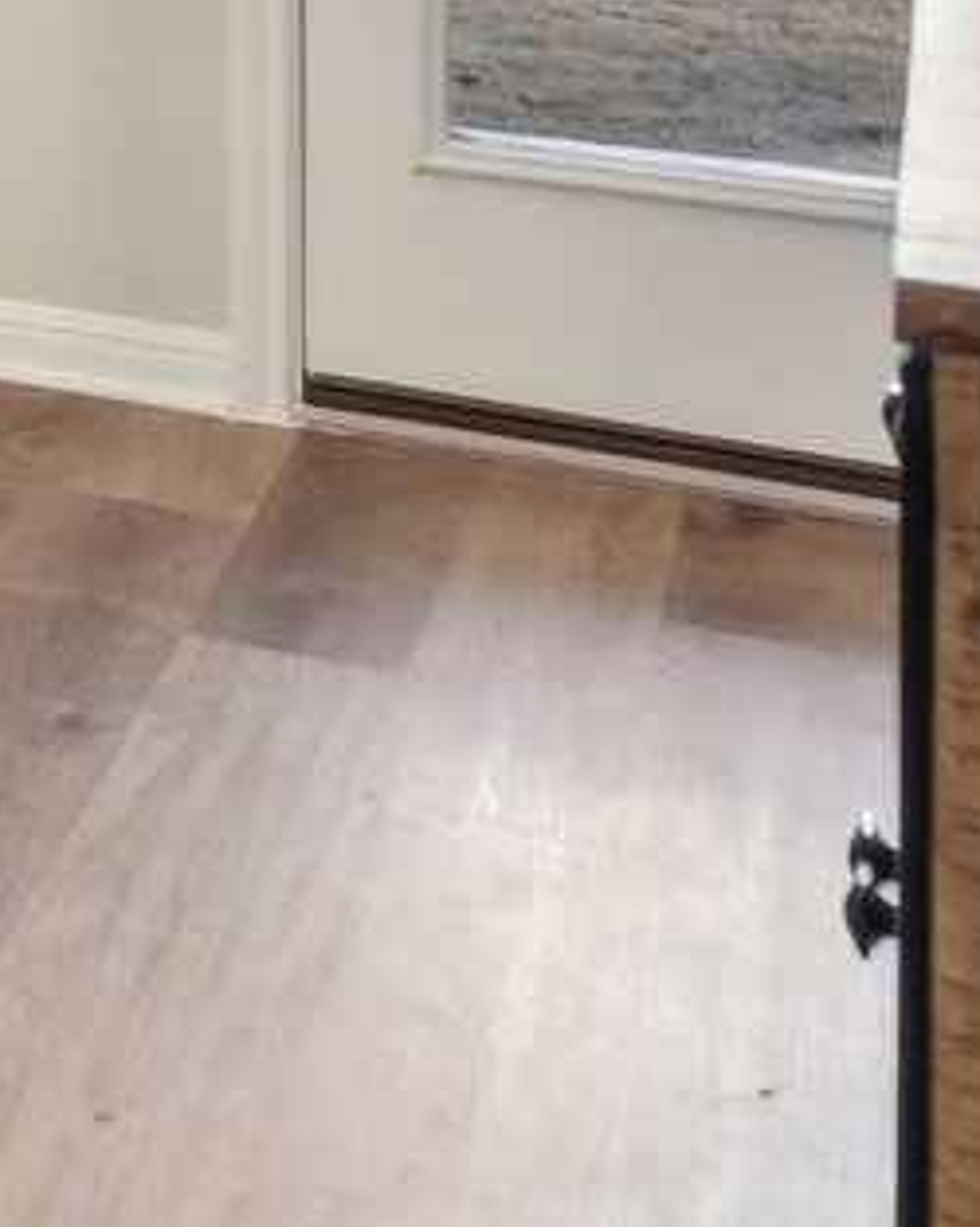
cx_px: -1286
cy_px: -592
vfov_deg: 19.5
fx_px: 3121
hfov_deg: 13.6
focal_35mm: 86
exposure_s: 1/10
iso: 100
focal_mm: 14
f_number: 8
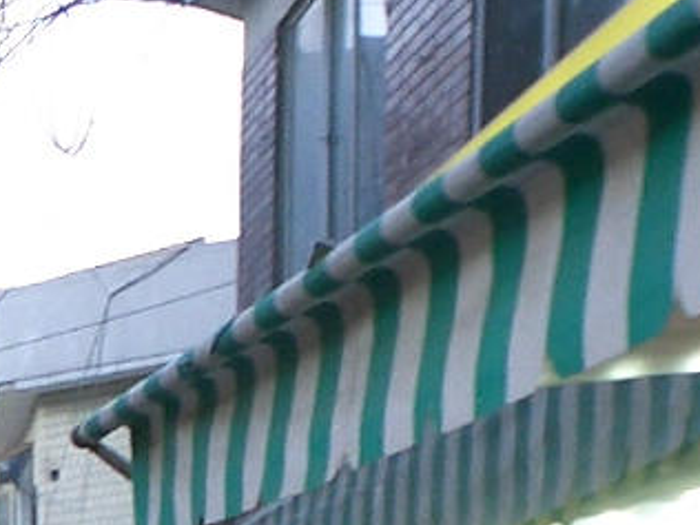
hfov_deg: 11.9
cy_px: 957
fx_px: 3033
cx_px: -649
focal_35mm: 150
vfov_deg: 9.4
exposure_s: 1/30
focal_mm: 5.6
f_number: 3.5
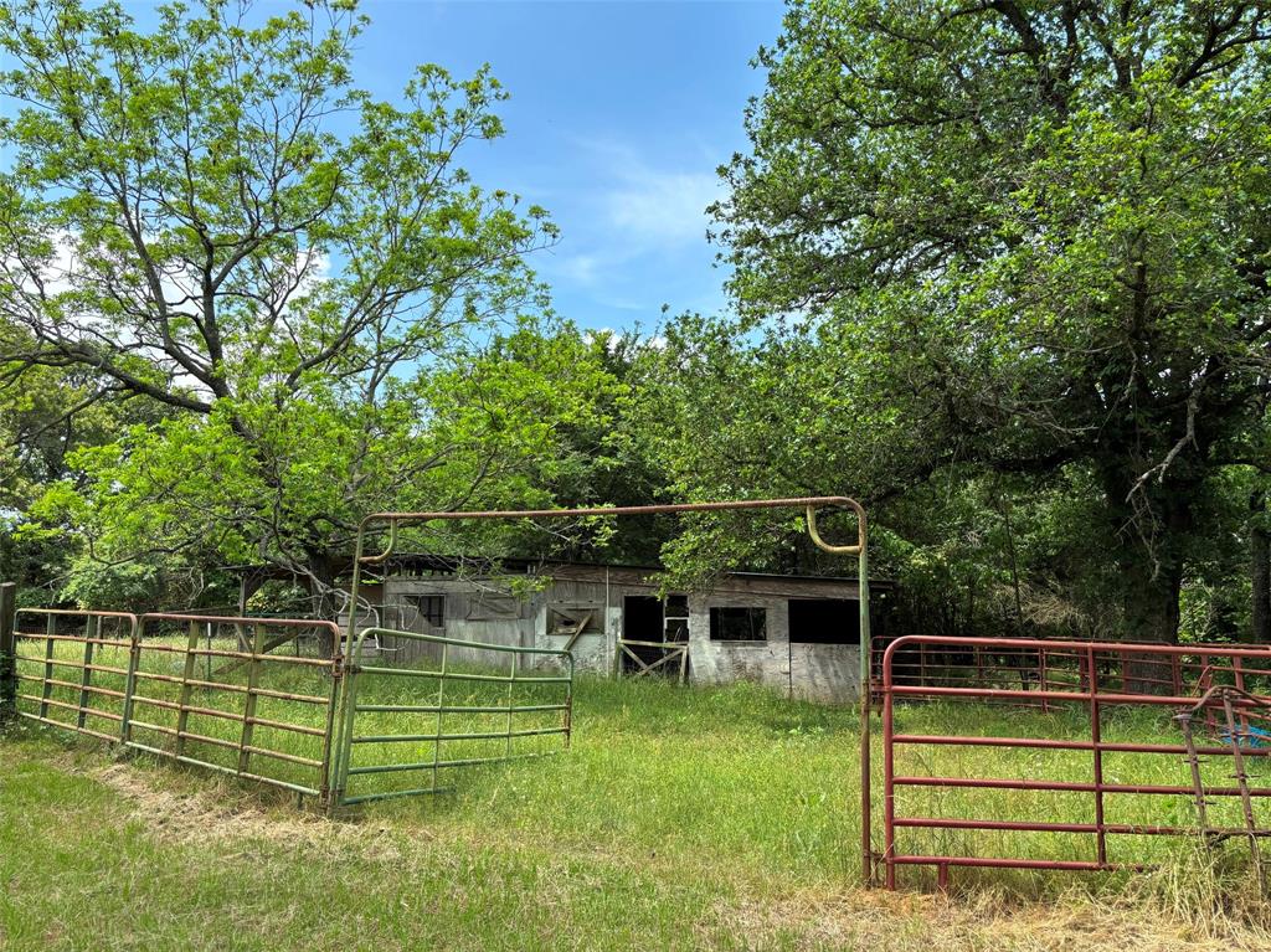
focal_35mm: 26
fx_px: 954
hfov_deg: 67.3
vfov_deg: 53.0
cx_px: 636
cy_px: 476
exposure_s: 1/1115
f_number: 1.6
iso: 50
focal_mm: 5.96
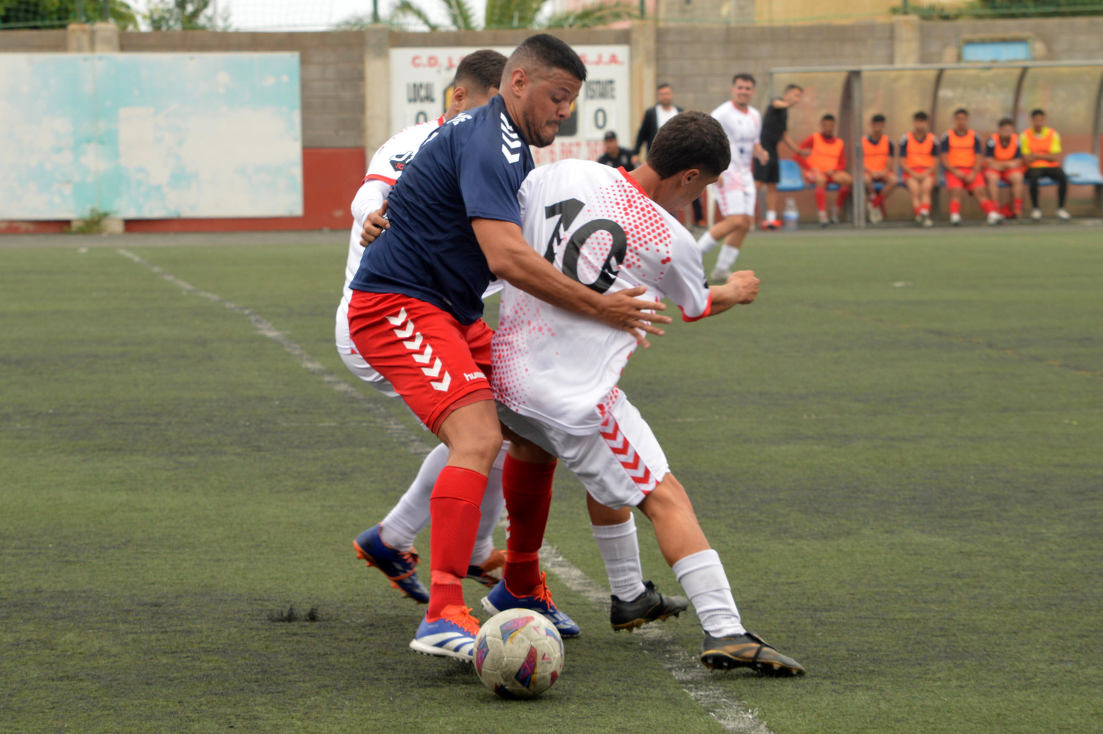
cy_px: 367
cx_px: 552
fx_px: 4686
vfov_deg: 9.0
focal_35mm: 153
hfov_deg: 13.4
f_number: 10
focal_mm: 102
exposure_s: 1/500
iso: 400
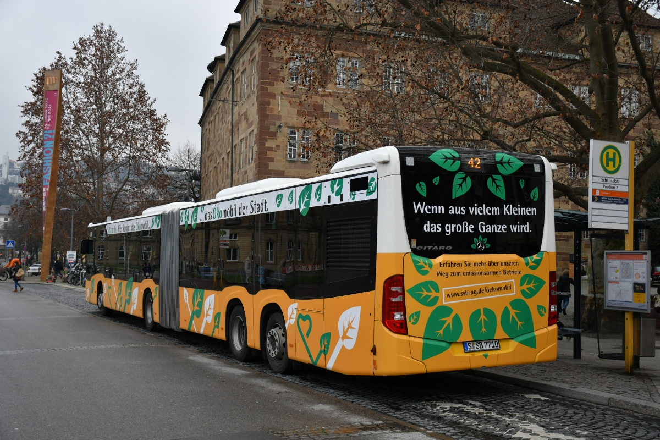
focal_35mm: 40
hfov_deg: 48.5
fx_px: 733
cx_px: 330
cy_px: 220
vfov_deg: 33.4
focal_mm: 27
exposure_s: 1/1000
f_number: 4.5
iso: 400
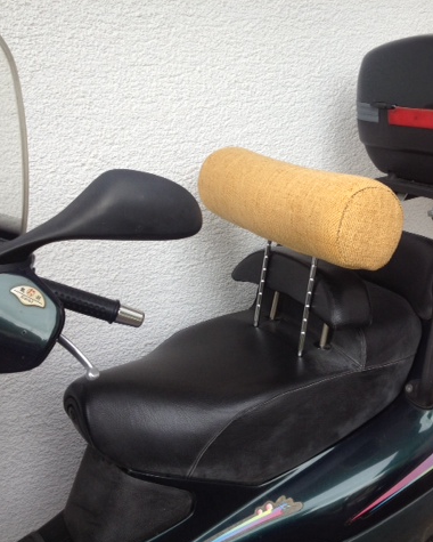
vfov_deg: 40.3
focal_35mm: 46
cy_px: 273
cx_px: 280
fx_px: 737
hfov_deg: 32.5
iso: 50
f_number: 2.4
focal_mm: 4.28
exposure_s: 1/120
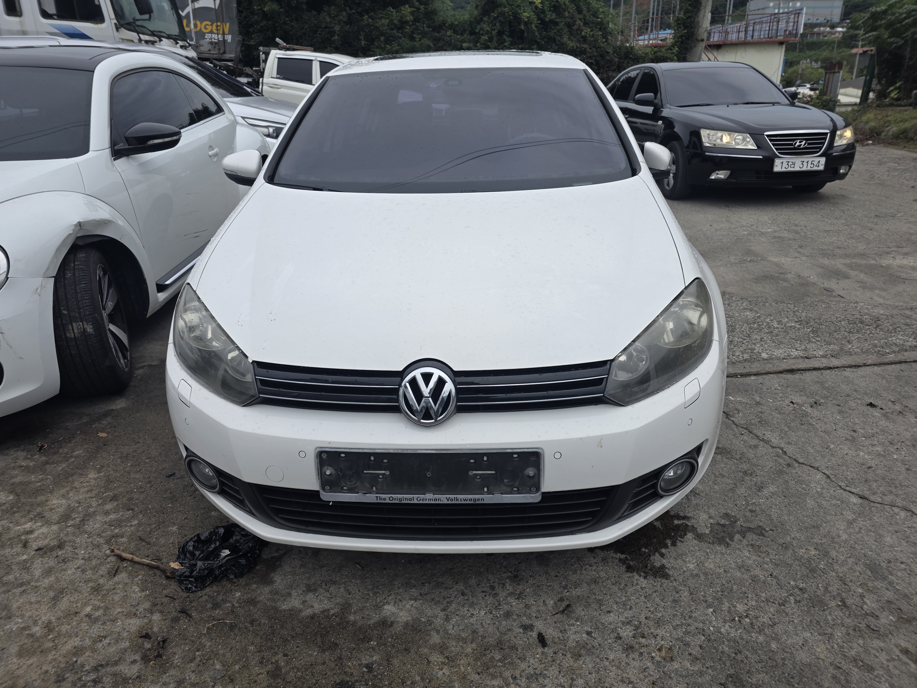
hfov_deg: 73.9
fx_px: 609
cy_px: 344
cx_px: 458
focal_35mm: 23
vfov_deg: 58.9
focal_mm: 6.3
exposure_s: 1/5447
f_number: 1.7
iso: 80
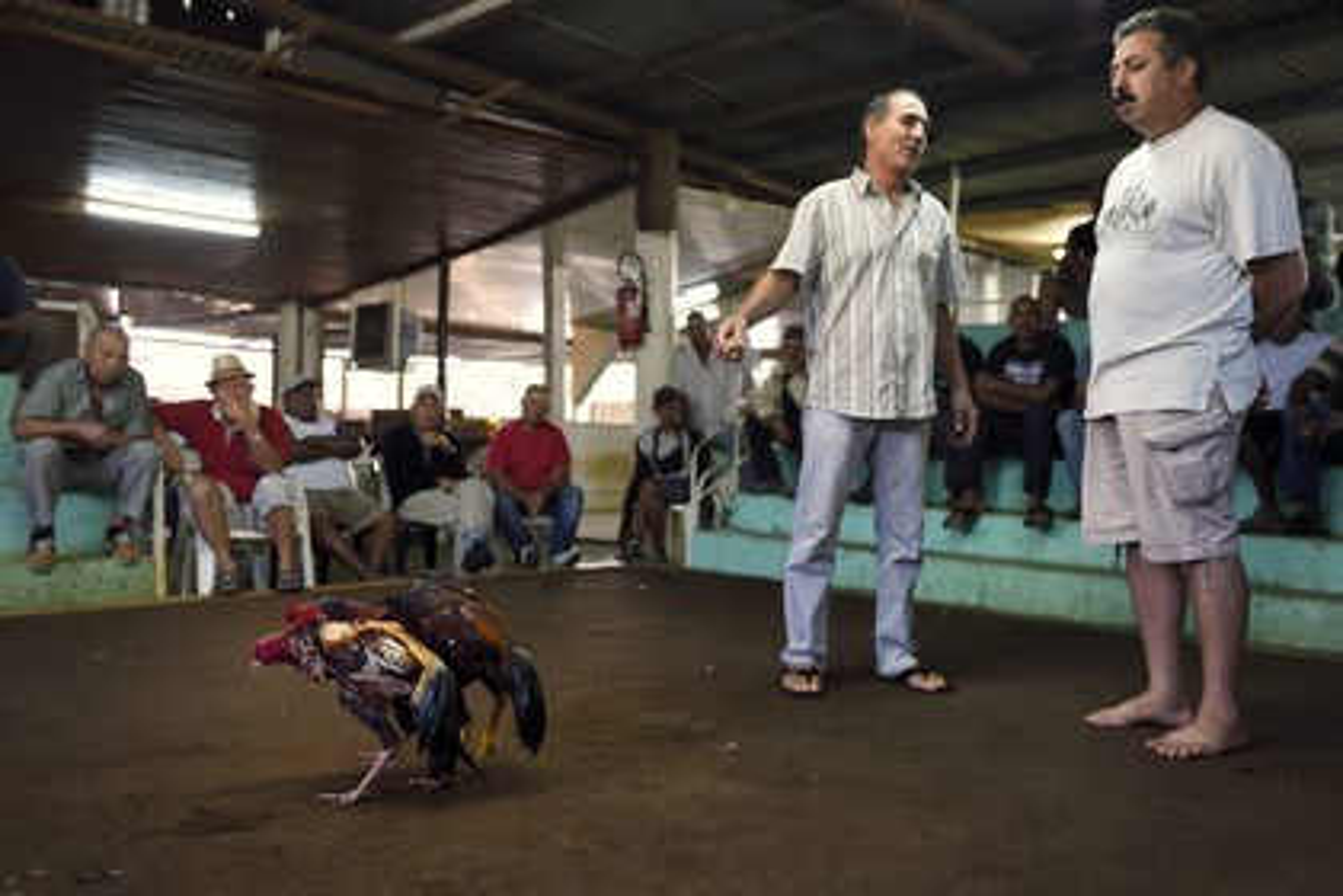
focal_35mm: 32
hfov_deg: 58.7
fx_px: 1194
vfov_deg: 41.1
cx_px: 672
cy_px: 448
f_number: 3.2
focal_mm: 32
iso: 3200
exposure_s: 1/200
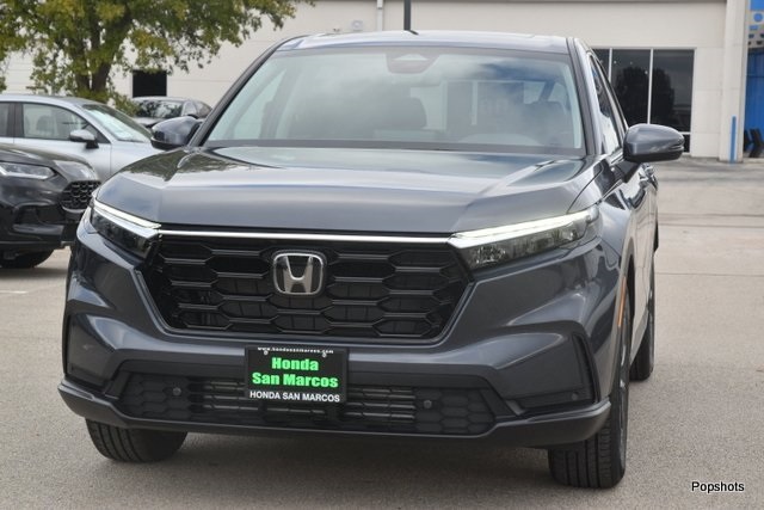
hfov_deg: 26.0
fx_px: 1656
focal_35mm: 78
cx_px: 382
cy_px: 255
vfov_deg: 17.5
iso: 280
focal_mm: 52
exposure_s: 1/250
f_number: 8
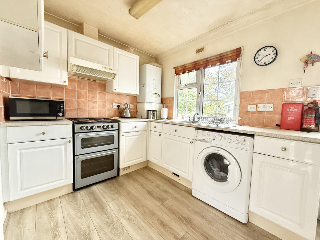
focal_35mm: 14
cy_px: 120
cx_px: 160
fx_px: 129
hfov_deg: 102.1
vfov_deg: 85.7
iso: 200
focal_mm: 2.22
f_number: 2.2
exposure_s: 1/99
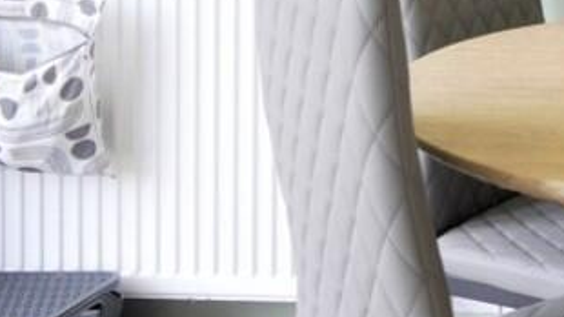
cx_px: 764
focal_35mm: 72
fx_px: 1076
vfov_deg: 15.7
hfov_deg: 24.8
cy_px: -128
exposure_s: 1/60
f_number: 4
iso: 320
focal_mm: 10
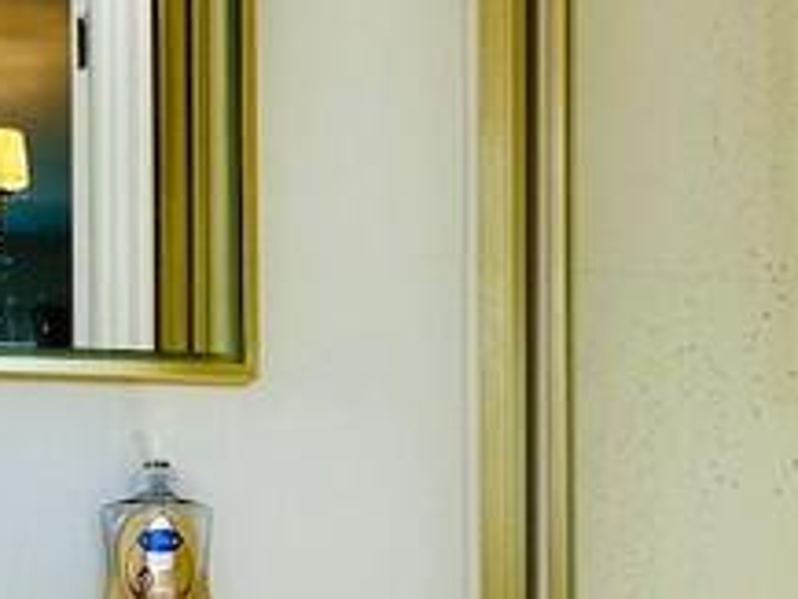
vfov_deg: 21.3
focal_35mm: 66
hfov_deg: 28.0
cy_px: 636
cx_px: 37
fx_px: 1522
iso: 40
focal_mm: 2.22
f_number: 2.2
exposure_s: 1/235
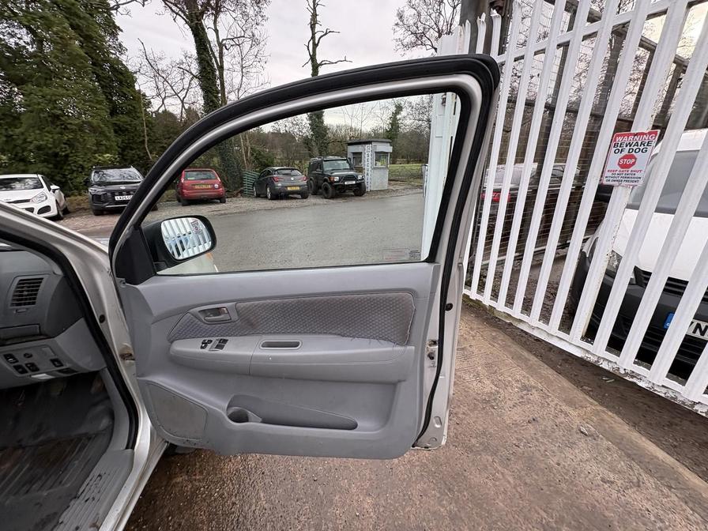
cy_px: 266
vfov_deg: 85.7
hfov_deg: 102.1
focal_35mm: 14
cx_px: 354
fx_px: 286
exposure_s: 1/157
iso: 50
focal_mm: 2.22
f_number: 2.2
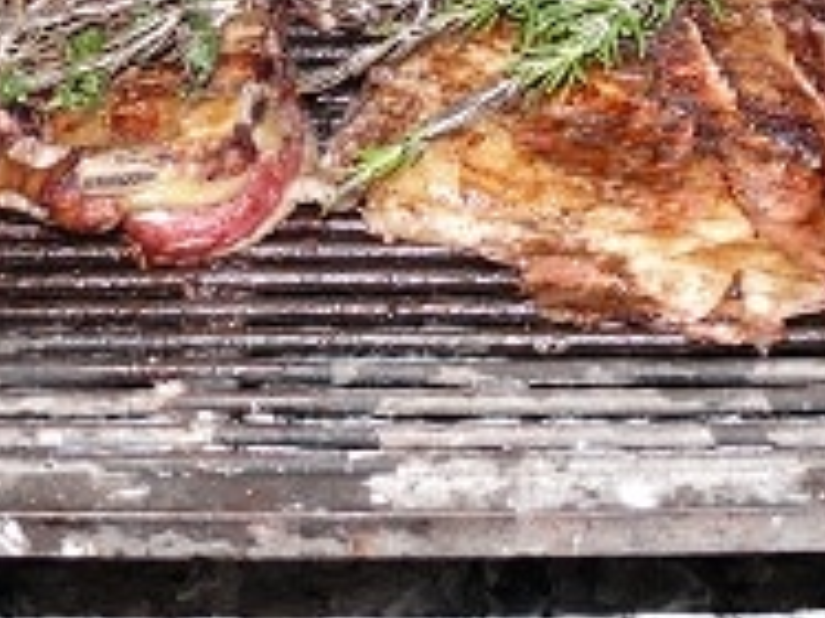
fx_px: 2358
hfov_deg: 19.8
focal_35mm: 99
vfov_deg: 14.3
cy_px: -170
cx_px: 362
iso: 200
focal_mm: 7.8
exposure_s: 1/30
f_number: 2.8
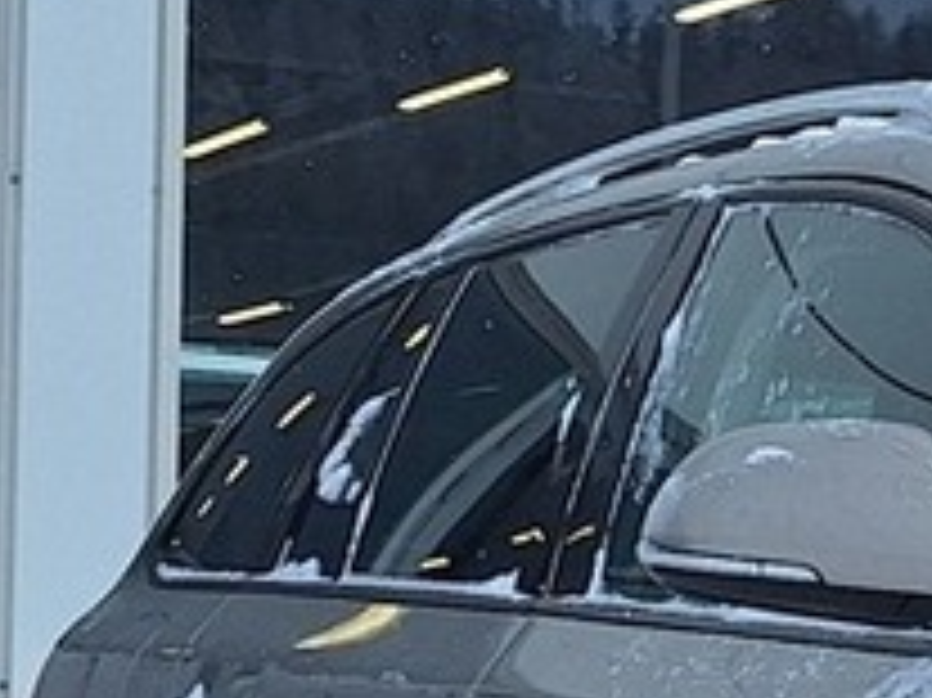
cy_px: 635
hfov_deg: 11.1
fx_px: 4305
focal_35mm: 160
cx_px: 1959
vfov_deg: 9.2
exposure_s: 1/1229
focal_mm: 5.54
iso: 40
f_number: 1.8
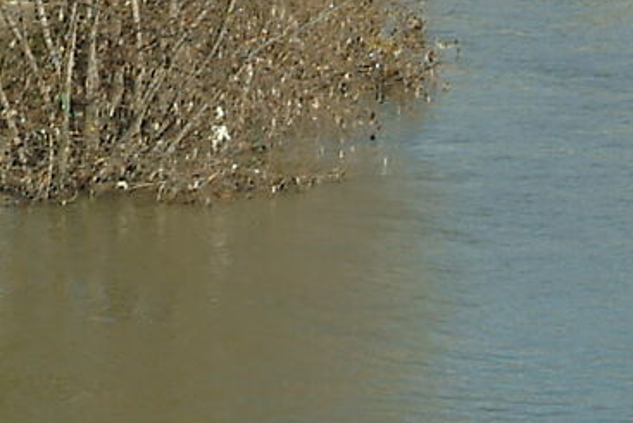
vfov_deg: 2.8
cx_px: 690
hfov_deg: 4.2
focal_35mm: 490
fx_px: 8619
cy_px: -338
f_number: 13
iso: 100
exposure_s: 1/90
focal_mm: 50
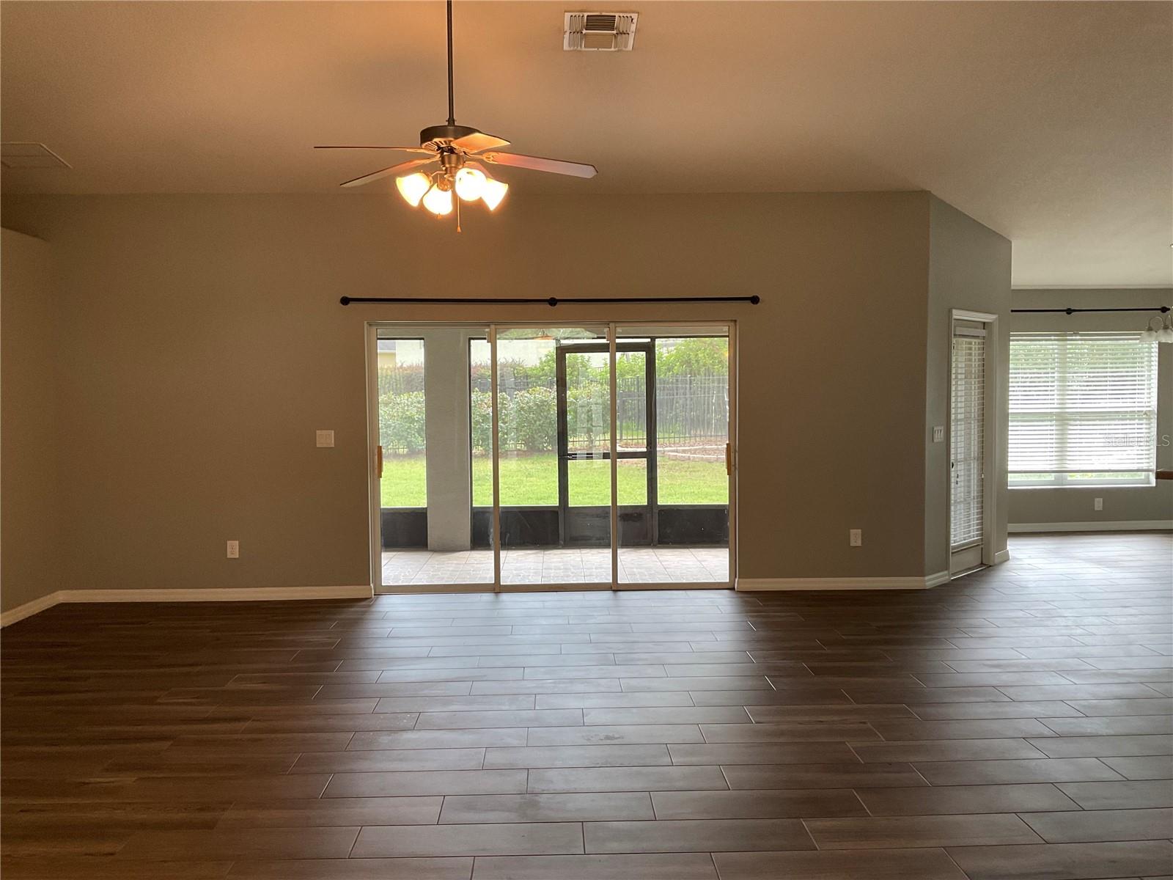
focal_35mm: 29
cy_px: 440
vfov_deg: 48.2
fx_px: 983
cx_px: 586
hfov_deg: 61.7
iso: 64
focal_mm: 3
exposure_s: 1/60
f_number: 1.8
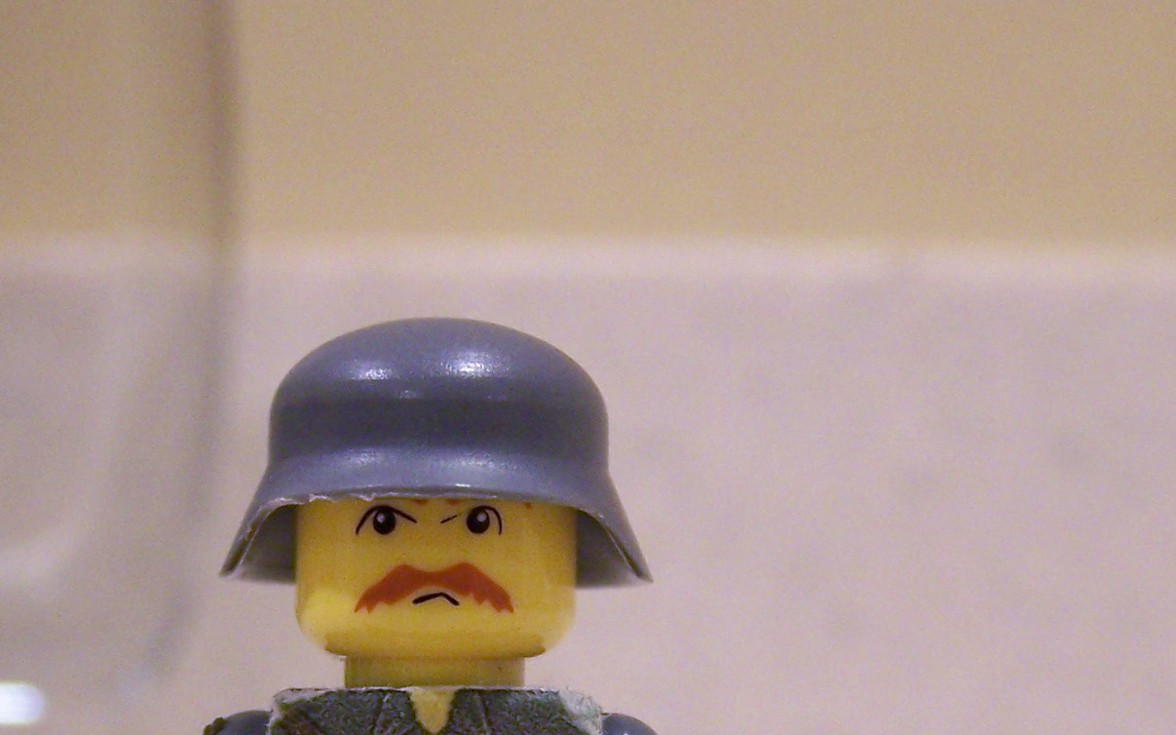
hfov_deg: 24.1
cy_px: 594
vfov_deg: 15.1
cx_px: 538
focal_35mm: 86
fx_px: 2756
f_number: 2.8
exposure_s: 1/15
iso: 140
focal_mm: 6.3
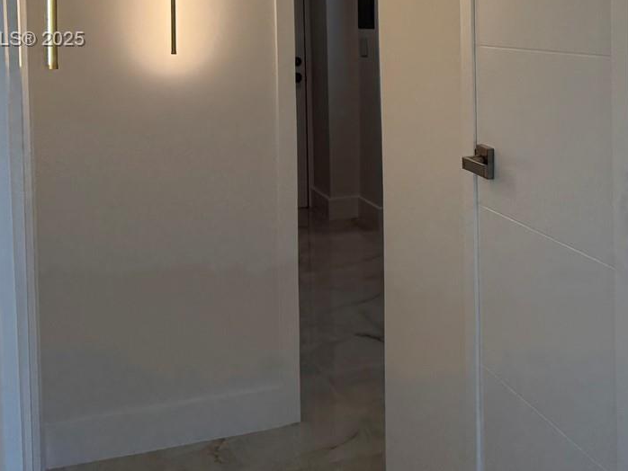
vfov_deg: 25.7
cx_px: 516
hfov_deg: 33.7
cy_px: 40
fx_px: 998
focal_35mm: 55
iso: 100
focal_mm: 6.76
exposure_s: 1/484
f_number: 1.78
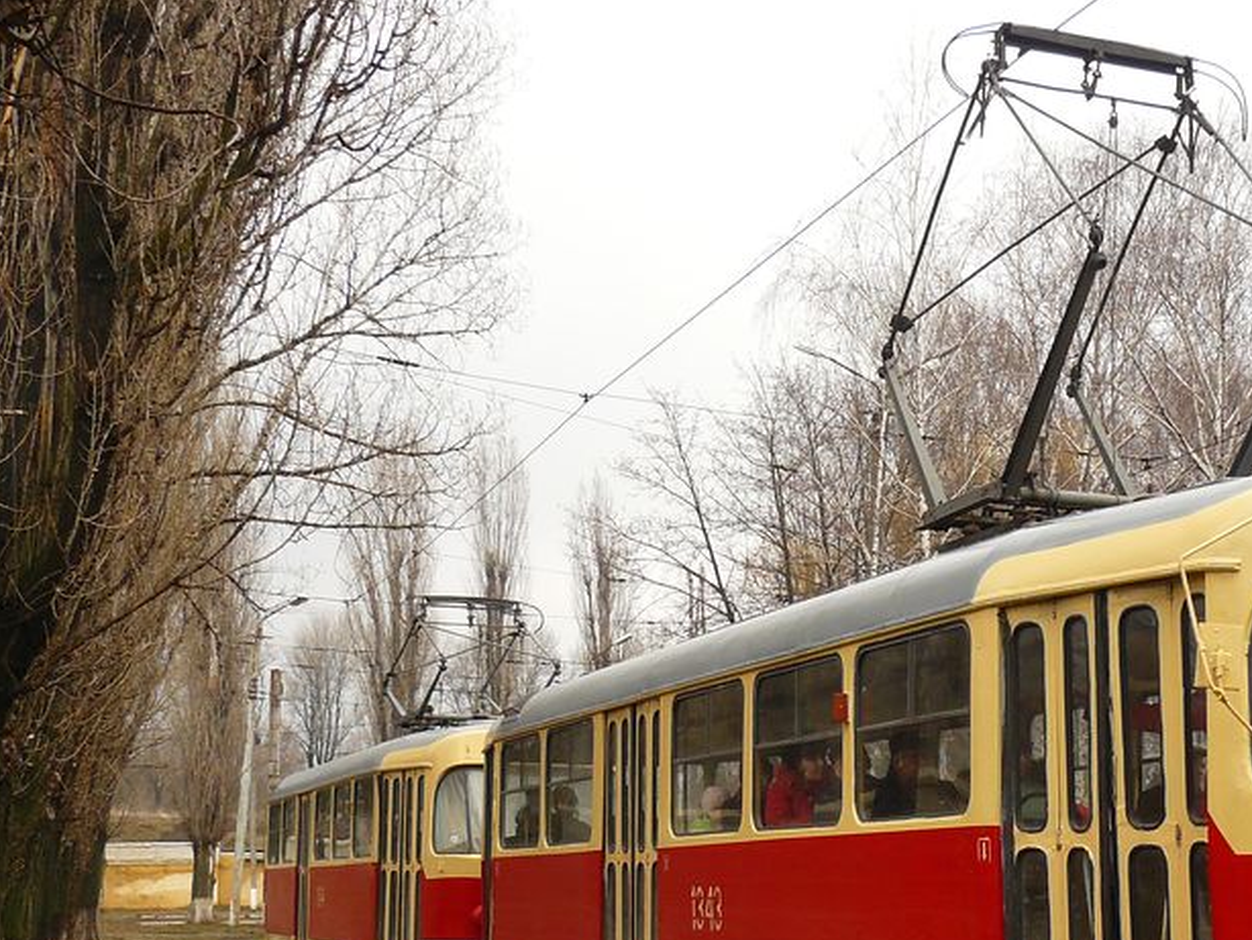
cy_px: 546
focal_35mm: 60
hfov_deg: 31.3
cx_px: 1003
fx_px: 2171
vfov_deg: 24.4
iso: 100
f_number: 4
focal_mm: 6
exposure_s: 1/250
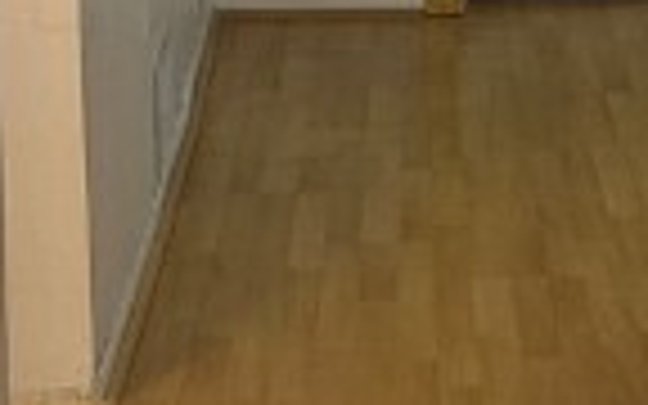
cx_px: 756
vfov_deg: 7.2
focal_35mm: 181
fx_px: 3196
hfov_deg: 11.4
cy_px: 14
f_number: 1.78
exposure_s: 1/60
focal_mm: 6.86
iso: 125
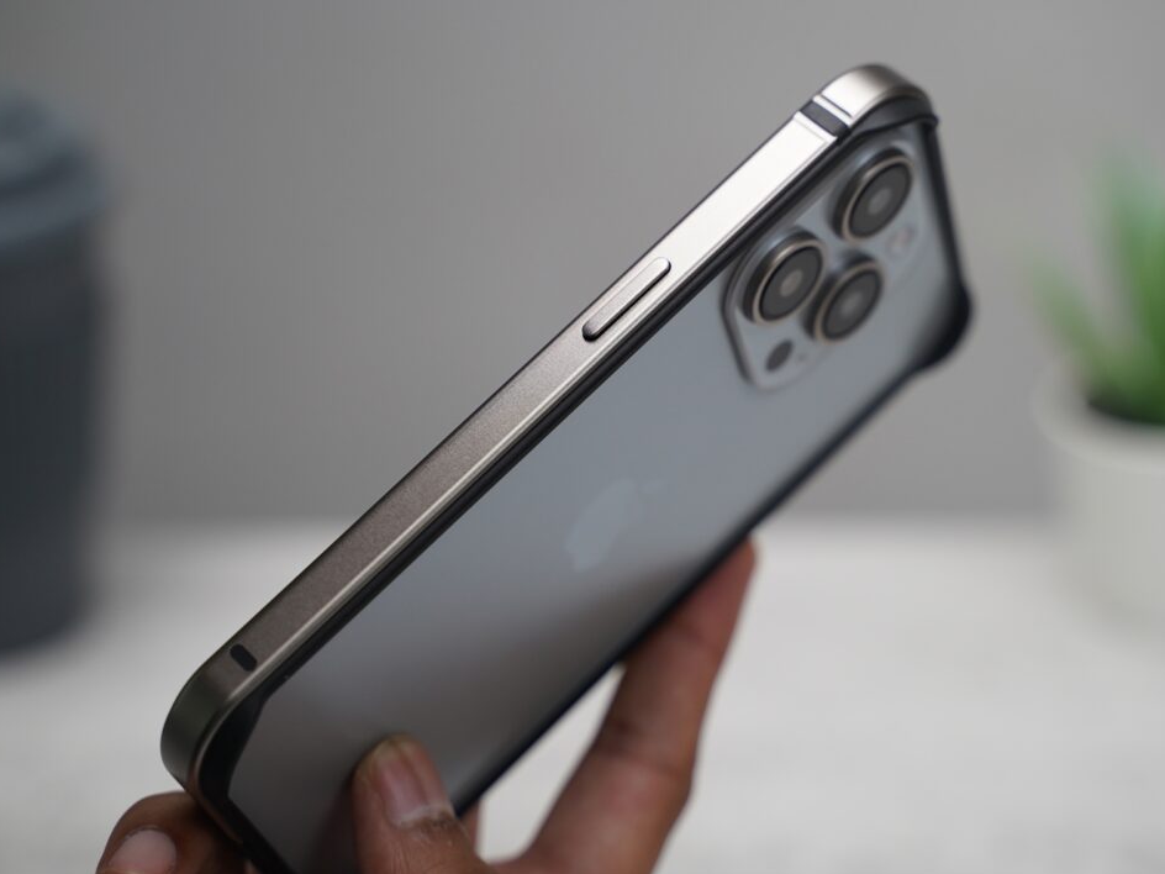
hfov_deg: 25.3
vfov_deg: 19.1
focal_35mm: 77
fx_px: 2591
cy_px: 385
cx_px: 569
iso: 800
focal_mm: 63
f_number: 4
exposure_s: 1/80
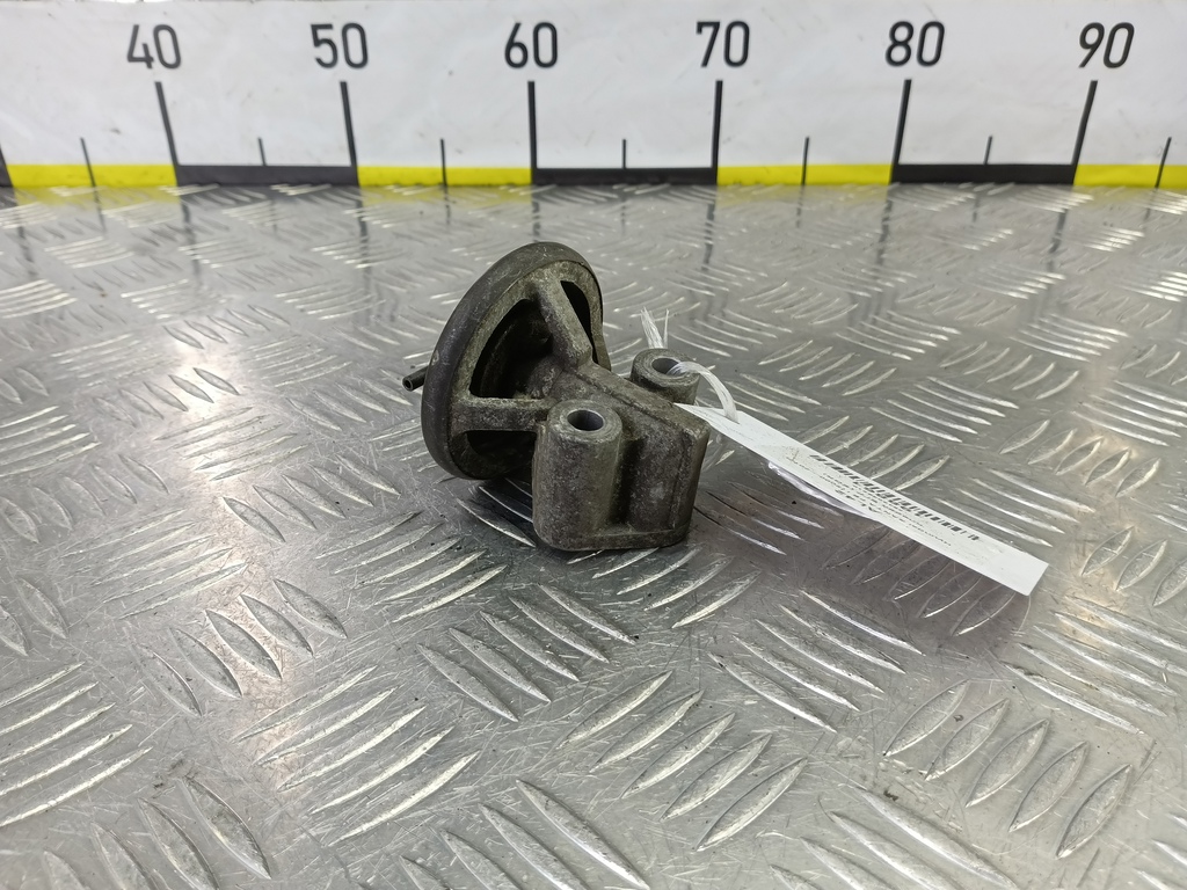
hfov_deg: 73.9
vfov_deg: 58.9
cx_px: 594
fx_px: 789
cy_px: 445
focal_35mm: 23
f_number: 1.6
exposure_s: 1/50
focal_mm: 4.11
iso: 139
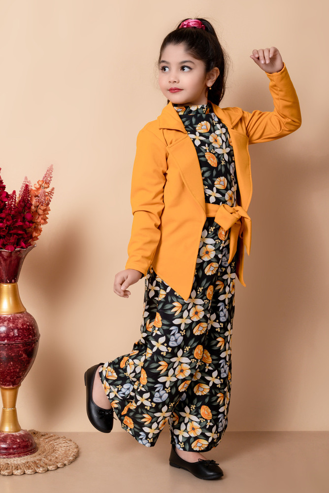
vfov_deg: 28.8
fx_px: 958
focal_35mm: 70
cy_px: 246
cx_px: 164
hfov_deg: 19.5
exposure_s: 1/160
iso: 320
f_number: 13
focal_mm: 70
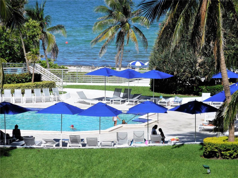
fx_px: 1024
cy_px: 89
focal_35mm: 149
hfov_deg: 13.3
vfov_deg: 10.0
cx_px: 119
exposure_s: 1/1250
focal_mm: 26.8
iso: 125
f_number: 5.4
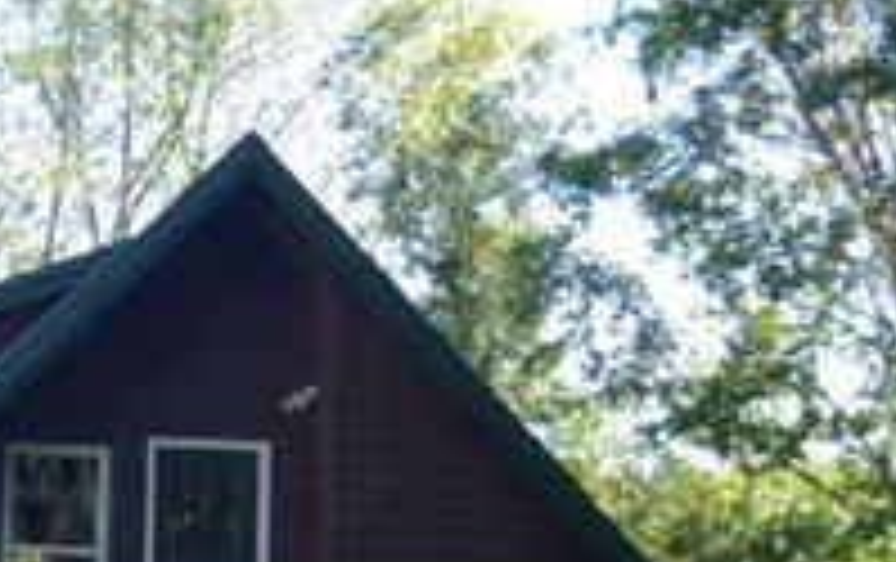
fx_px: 2690
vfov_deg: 11.8
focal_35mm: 110
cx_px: -104
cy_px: 580
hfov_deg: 18.2
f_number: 3.5
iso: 100
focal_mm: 28
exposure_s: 1/45
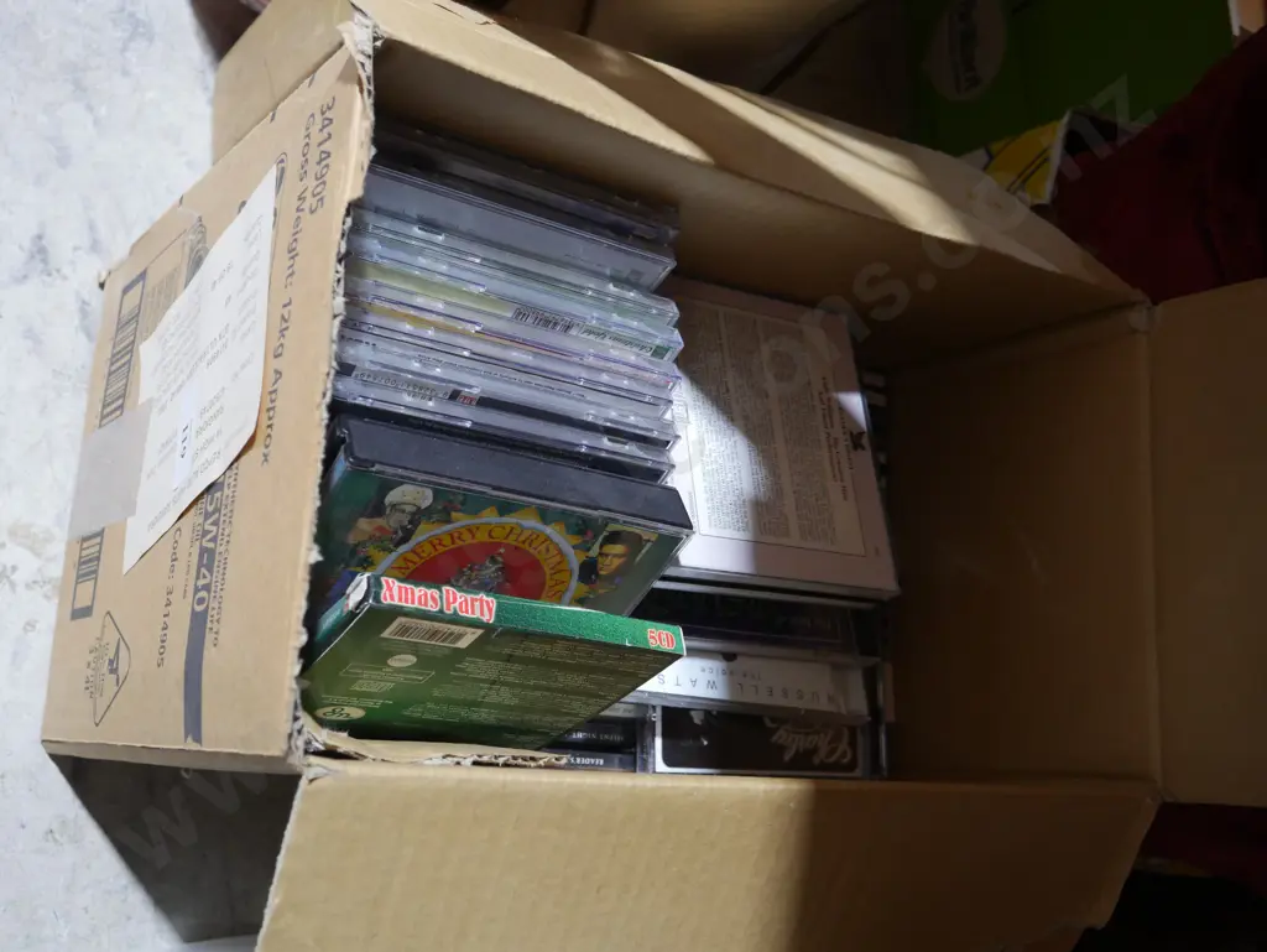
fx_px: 1392
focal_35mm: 38
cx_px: 634
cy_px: 476
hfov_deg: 49.0
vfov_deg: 37.8
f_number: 4.1
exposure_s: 1/60
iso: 1250
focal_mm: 19
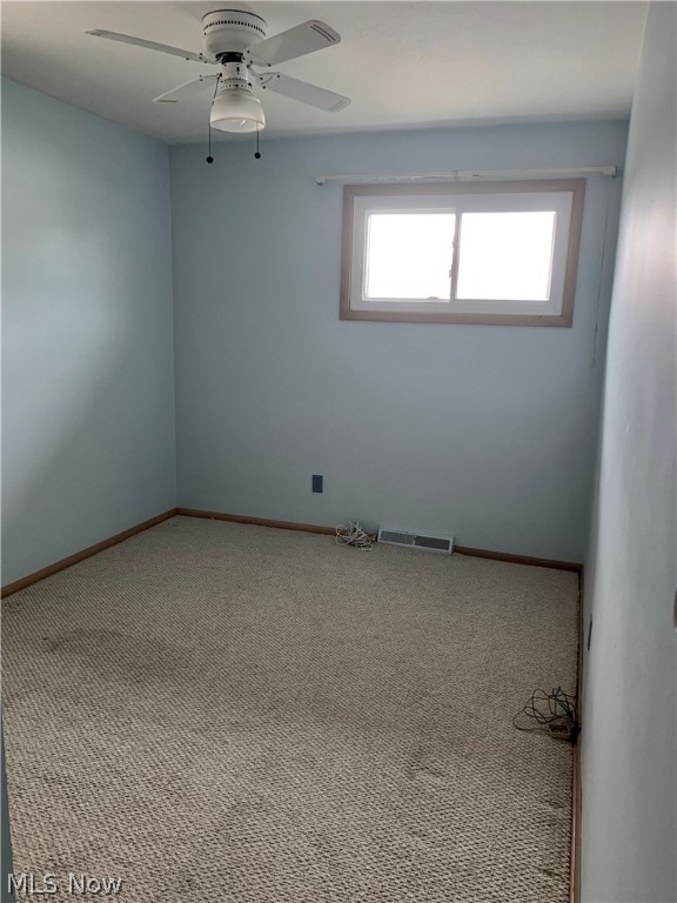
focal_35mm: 26
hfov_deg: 53.1
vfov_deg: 67.3
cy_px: 452
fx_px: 678
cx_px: 338
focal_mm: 4.25
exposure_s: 1/60
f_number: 1.8
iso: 125
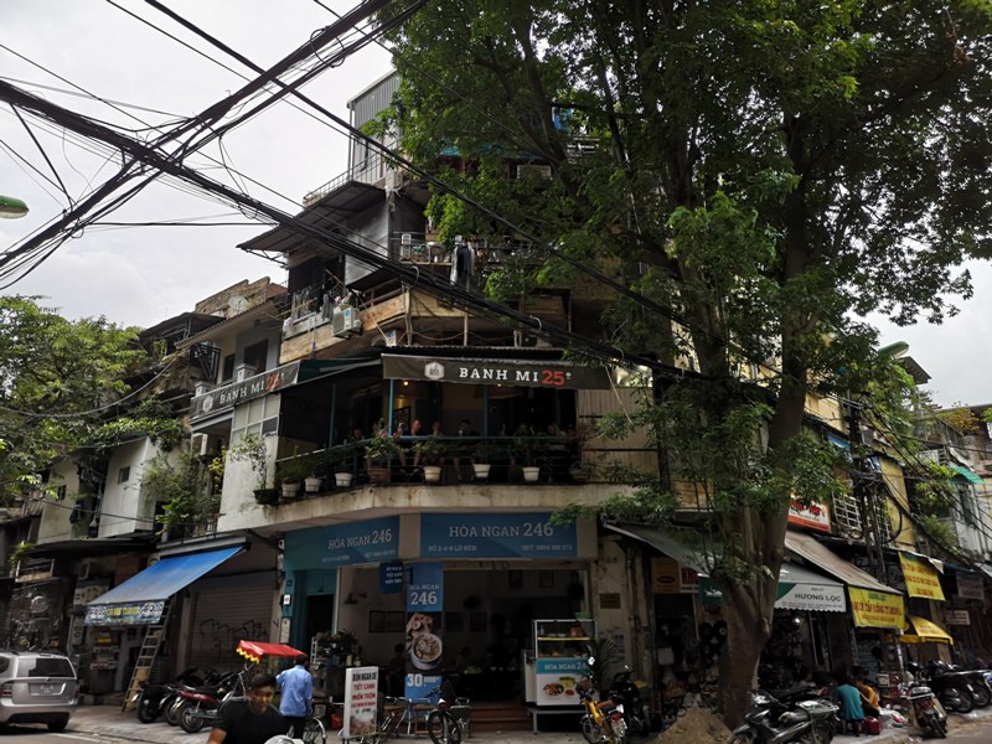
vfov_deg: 51.4
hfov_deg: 65.3
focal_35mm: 27
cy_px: 372
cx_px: 496
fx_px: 774
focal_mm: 3.95
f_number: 1.8
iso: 50
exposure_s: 1/2155
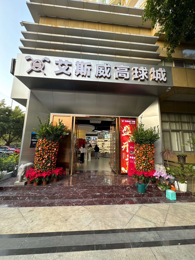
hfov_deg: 85.7
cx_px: 98
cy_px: 130
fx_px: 105
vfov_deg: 102.1
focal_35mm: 14
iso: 100
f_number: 2.2
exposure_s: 1/99
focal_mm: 2.22
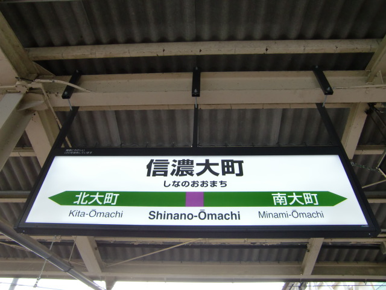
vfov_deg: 49.7
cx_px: 193
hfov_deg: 63.4
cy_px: 145
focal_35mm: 28
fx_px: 312
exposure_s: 1/60
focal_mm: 4.9
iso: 125
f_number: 2.6
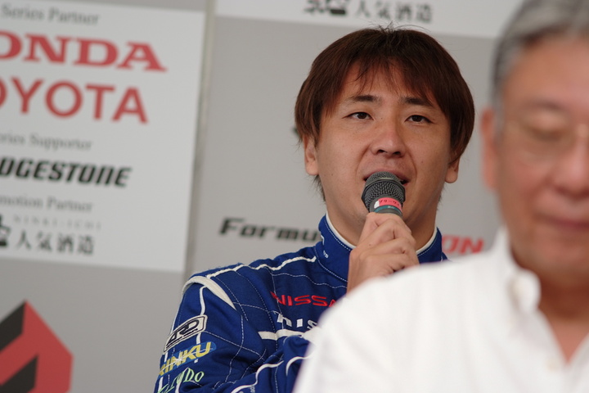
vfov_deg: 5.1
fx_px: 4417
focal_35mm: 270
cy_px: 196
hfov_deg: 7.6
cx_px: 294
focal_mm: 180
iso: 200
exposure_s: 1/125
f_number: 2.8
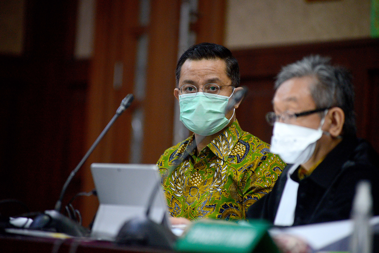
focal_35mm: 200
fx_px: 2106
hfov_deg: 10.3
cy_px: 126
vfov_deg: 6.9
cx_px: 190
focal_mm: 200
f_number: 2.8
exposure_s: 1/125
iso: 4000
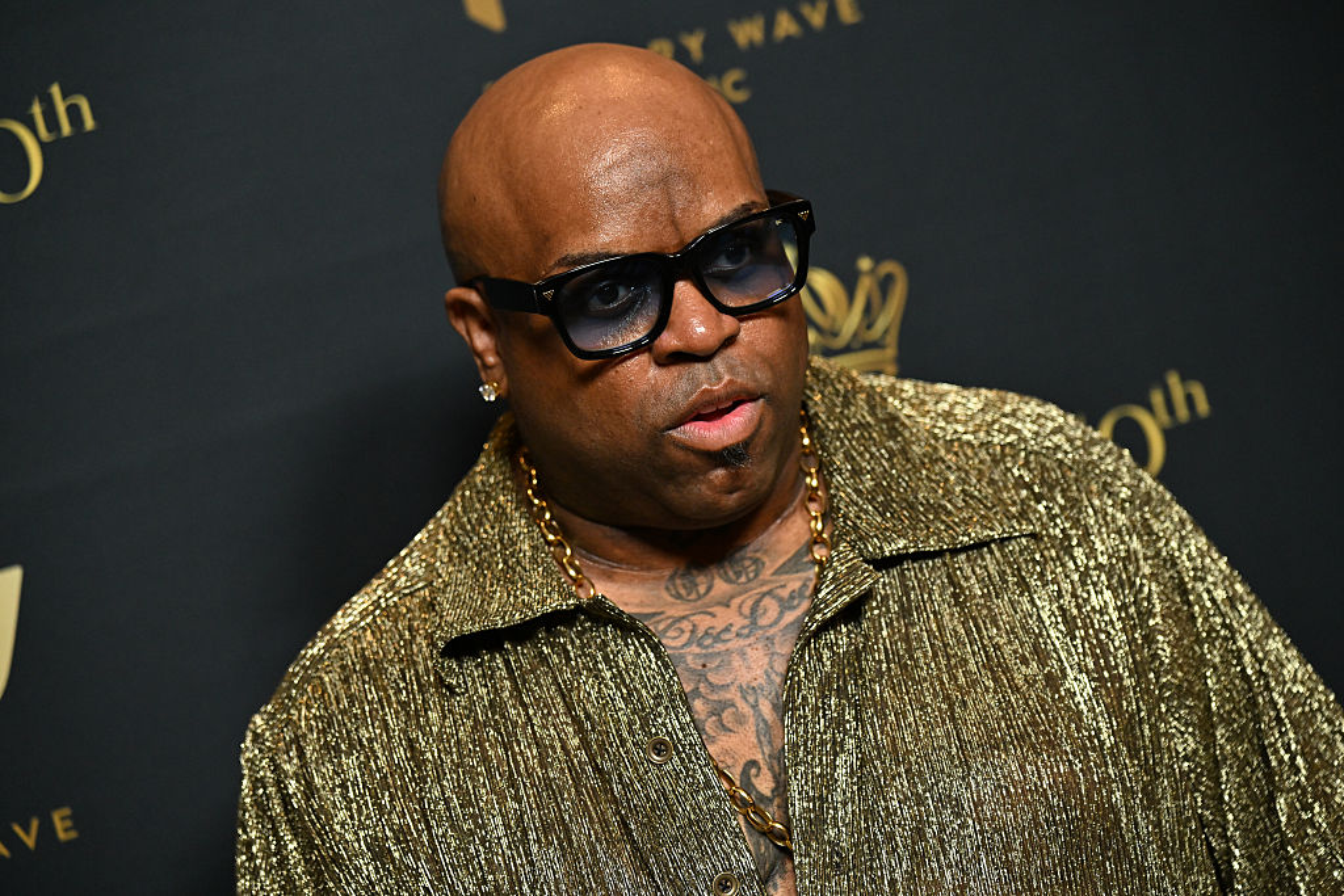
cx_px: 672
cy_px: 448
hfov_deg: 20.4
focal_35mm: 100
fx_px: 3734
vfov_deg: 13.7
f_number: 3.2
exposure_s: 1/400
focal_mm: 100
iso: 2000
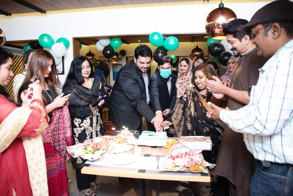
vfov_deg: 53.2
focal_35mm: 24
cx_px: 146
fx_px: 195
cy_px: 98
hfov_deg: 73.7
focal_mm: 24
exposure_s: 1/125
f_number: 4
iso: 4000
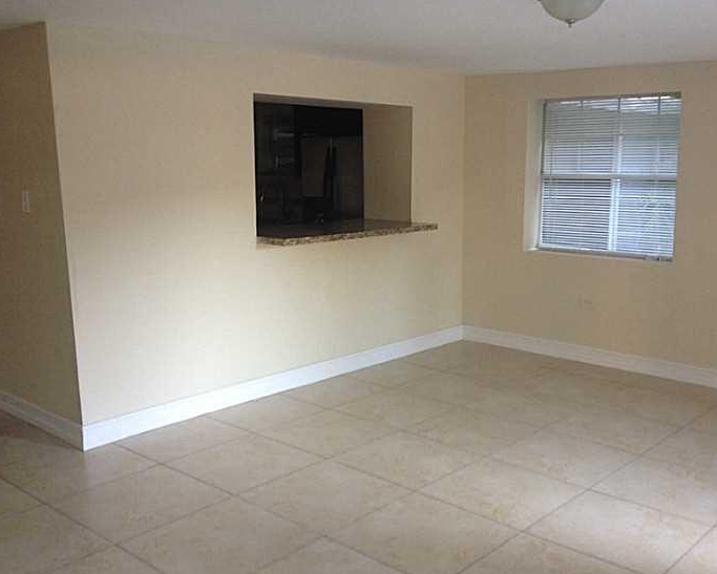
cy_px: 306
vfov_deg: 37.3
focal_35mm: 40
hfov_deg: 45.7
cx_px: 407
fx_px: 849
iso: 80
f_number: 2.4
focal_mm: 4.28
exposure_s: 1/20
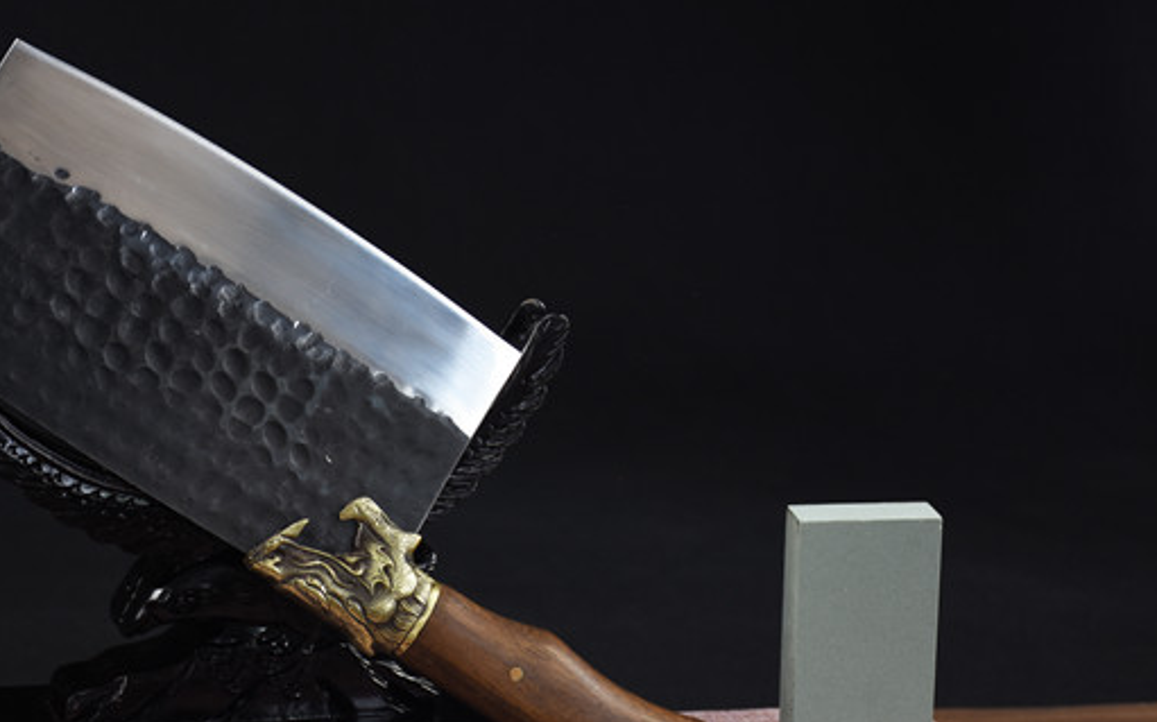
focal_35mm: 98
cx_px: 462
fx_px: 3089
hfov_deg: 21.2
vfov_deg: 13.3
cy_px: 489
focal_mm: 42
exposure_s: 1/30
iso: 100
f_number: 4.5
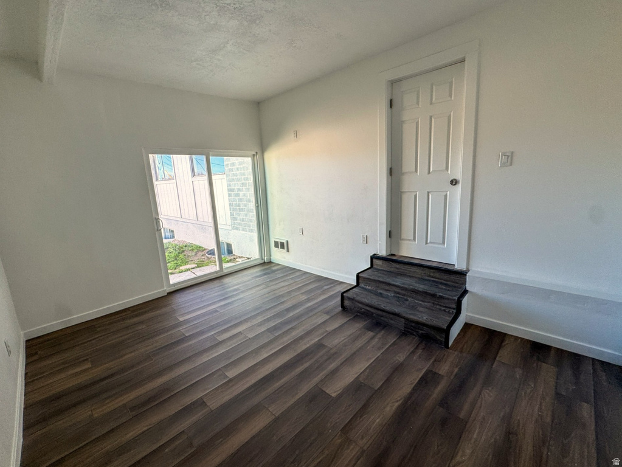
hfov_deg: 102.0
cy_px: 234
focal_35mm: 14
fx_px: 252
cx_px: 311
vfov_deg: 85.7
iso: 50
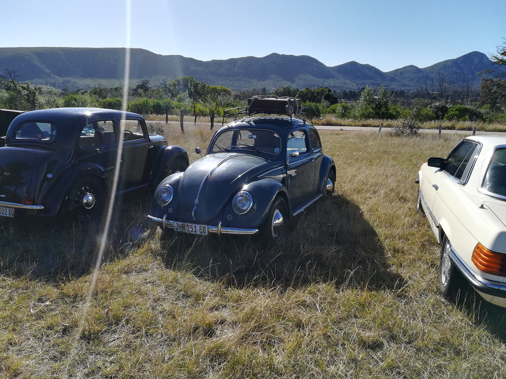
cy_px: 190
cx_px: 253
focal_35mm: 26
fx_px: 380
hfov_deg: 67.3
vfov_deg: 53.1
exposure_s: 1/814
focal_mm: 3.83
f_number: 2.2
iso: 50
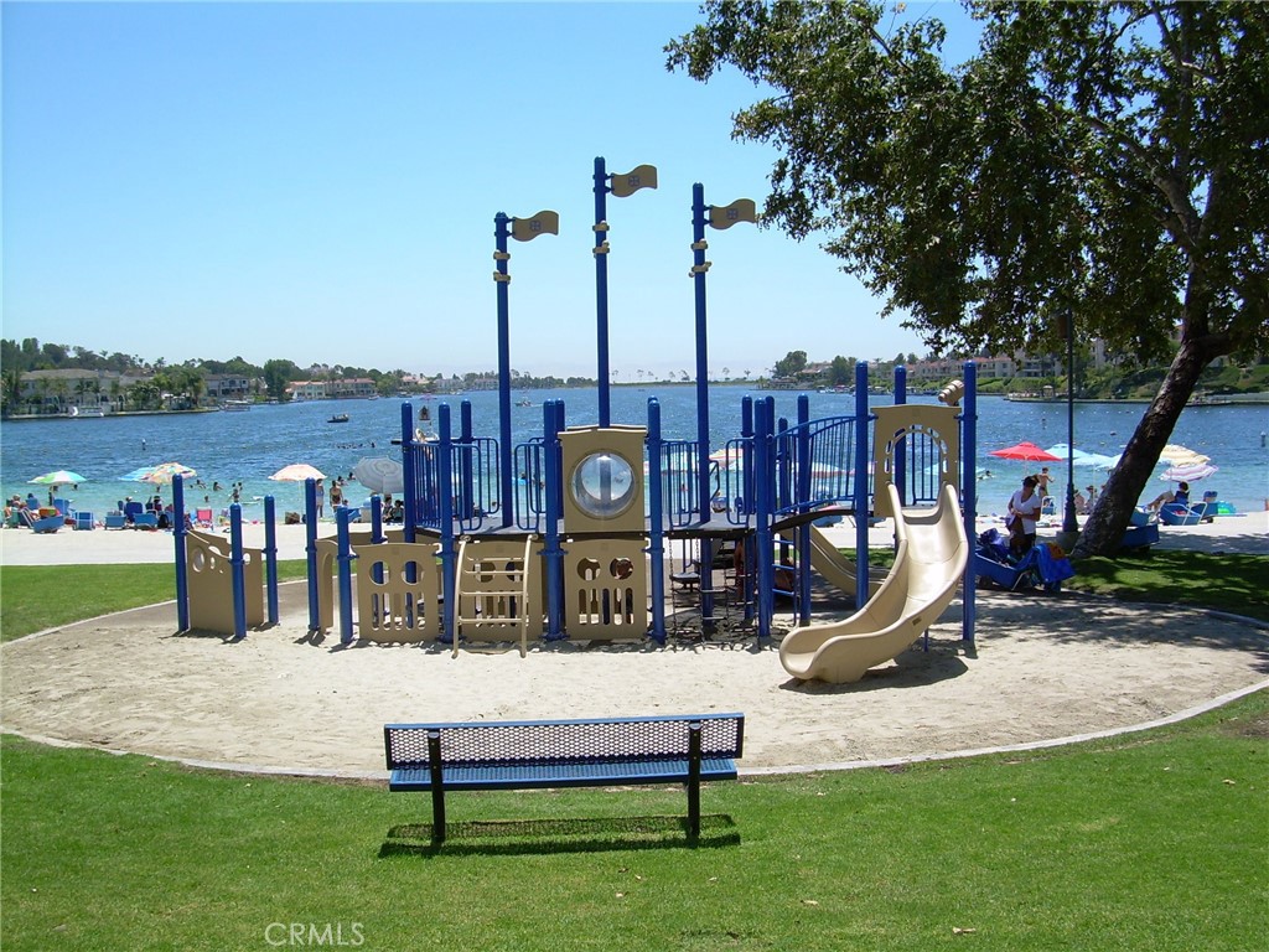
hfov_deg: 49.0
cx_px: 634
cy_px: 476
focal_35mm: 38
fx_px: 1393
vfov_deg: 37.7
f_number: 4.6
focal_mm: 6.3
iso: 50
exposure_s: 1/458
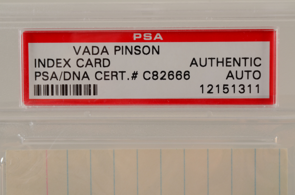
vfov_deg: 16.5
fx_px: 675
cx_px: 148
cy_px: 98
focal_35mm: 82
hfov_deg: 24.7
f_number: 14
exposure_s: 1/160
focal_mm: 55
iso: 200
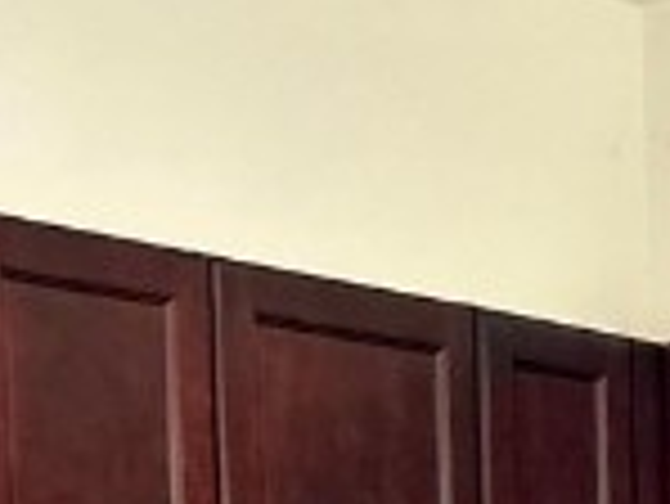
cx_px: 1506
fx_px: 3467
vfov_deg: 7.7
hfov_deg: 9.9
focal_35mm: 179
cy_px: 1210
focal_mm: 5.7
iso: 100
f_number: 1.5
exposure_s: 1/60
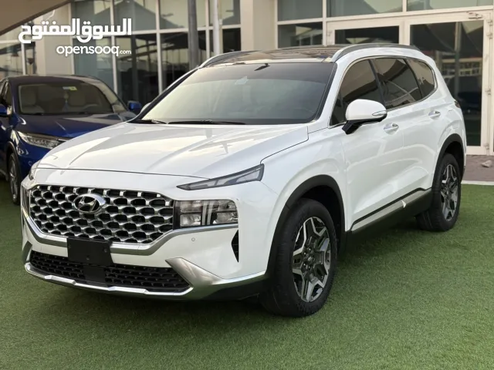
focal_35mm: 52
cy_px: 185
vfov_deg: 28.0
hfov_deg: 36.8
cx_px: 247
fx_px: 742
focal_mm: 5.96
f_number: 1.6
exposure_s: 1/443
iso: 32
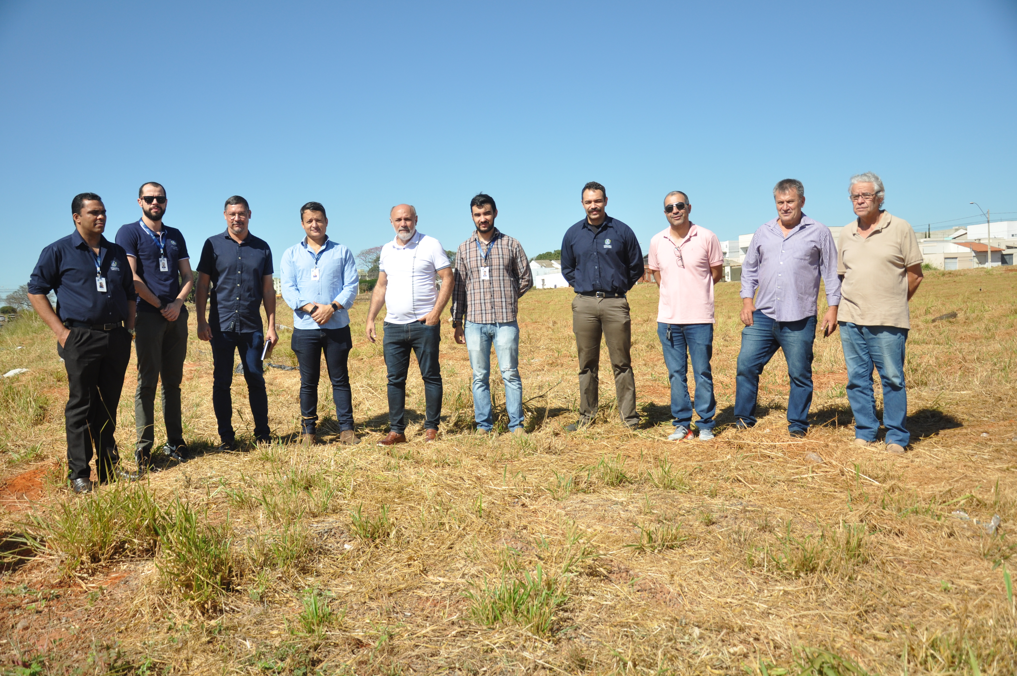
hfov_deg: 53.2
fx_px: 1016
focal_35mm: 36
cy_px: 338
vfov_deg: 36.8
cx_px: 508
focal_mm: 24
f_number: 3.8
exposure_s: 1/1000
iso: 200
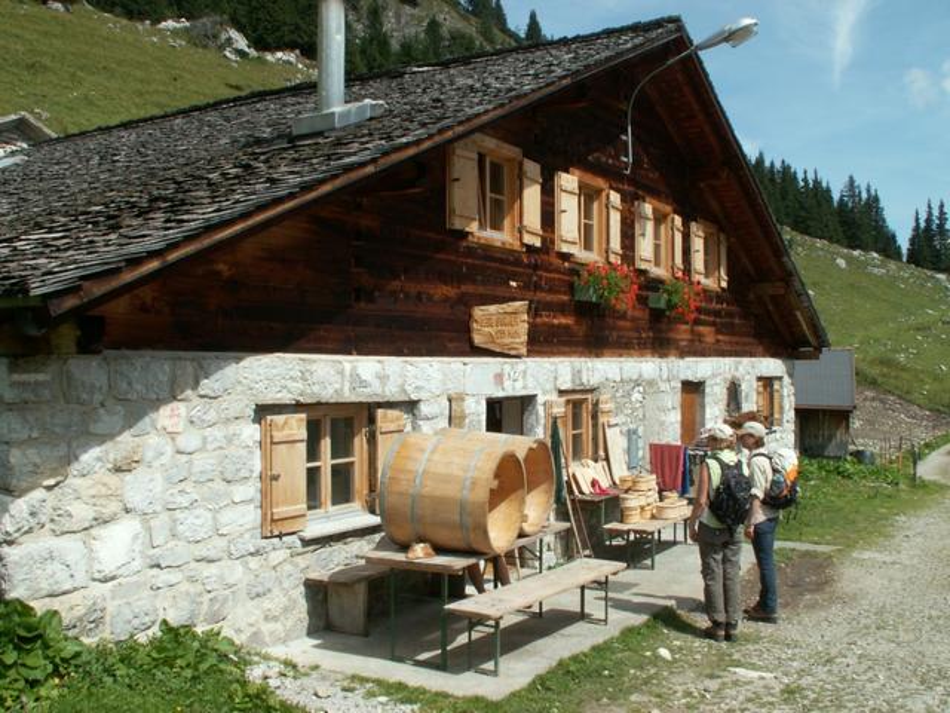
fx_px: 961
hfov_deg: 52.6
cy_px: 356
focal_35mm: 35
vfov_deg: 40.7
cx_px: 475
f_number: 7.1
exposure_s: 1/200
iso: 50
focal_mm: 5.86
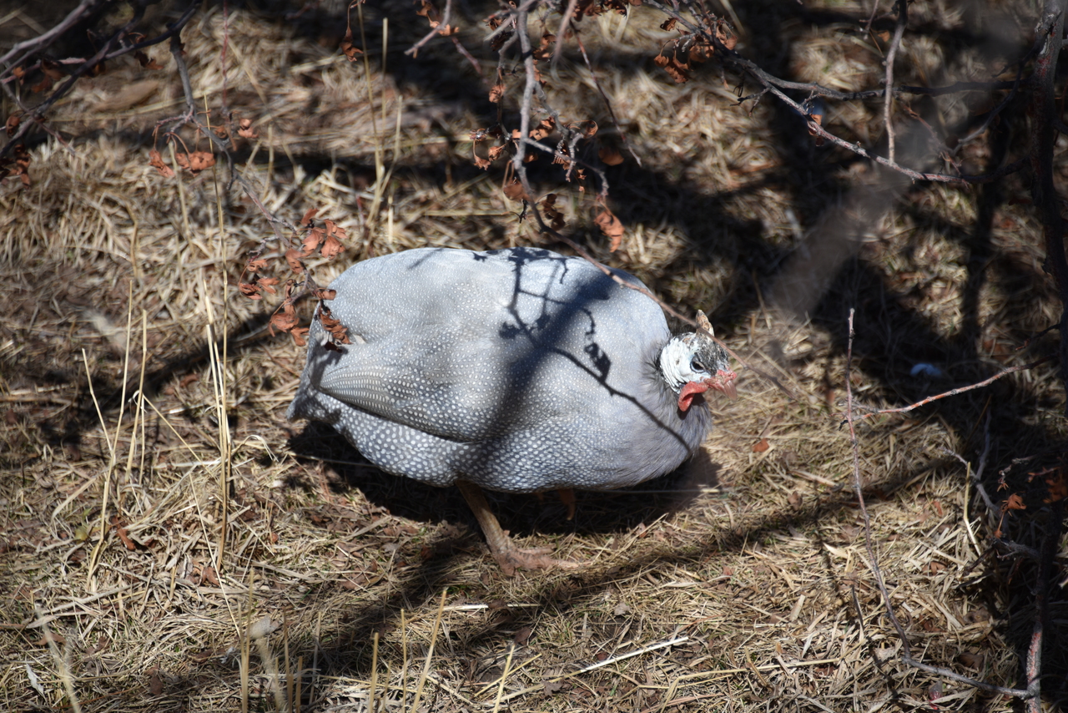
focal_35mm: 300
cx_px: 534
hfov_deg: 6.9
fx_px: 8901
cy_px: 356
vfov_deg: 4.6
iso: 125
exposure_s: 1/640
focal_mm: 300
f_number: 5.6
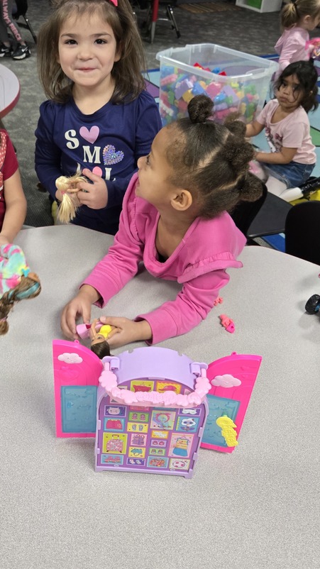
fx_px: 483
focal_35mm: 32
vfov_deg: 60.3
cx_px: 108
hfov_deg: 36.3
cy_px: 215
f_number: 1.8
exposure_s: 1/120
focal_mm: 5.4
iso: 640
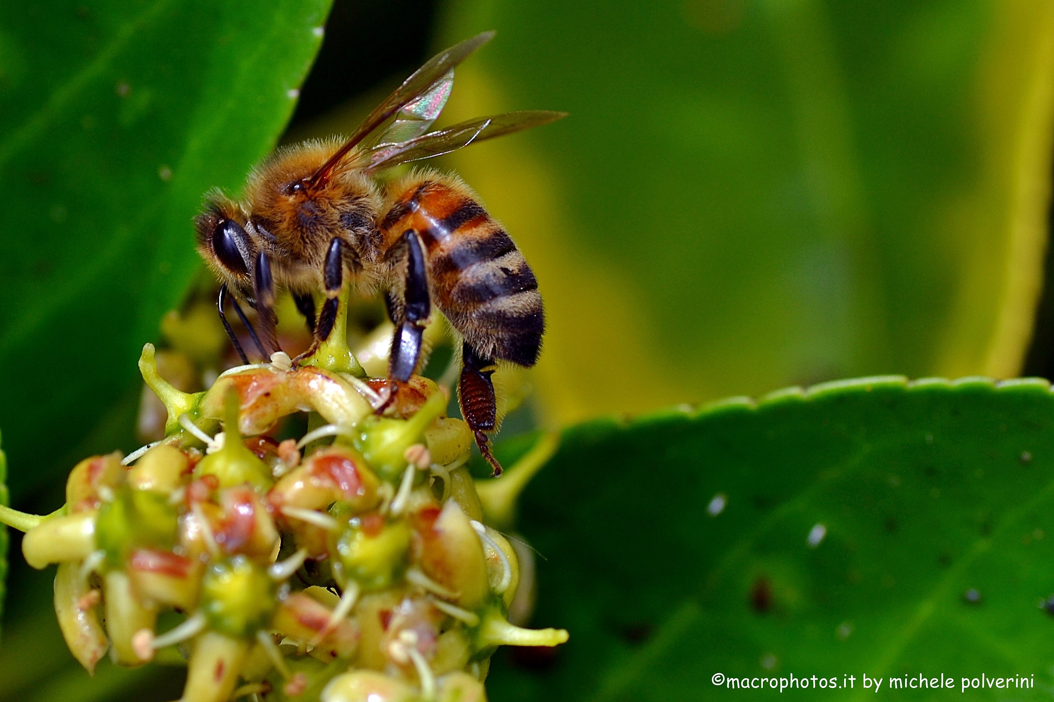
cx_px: 527
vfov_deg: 10.2
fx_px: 3951
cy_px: 351
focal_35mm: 135
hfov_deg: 15.2
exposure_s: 1/125
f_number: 10
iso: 100
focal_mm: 90
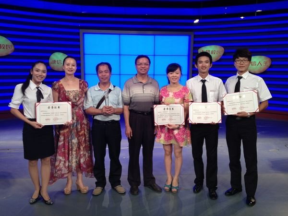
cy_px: 108
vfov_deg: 40.7
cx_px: 144
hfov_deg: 52.6
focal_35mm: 35
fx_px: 291
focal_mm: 4.28
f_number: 2.4
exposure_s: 1/60
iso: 64
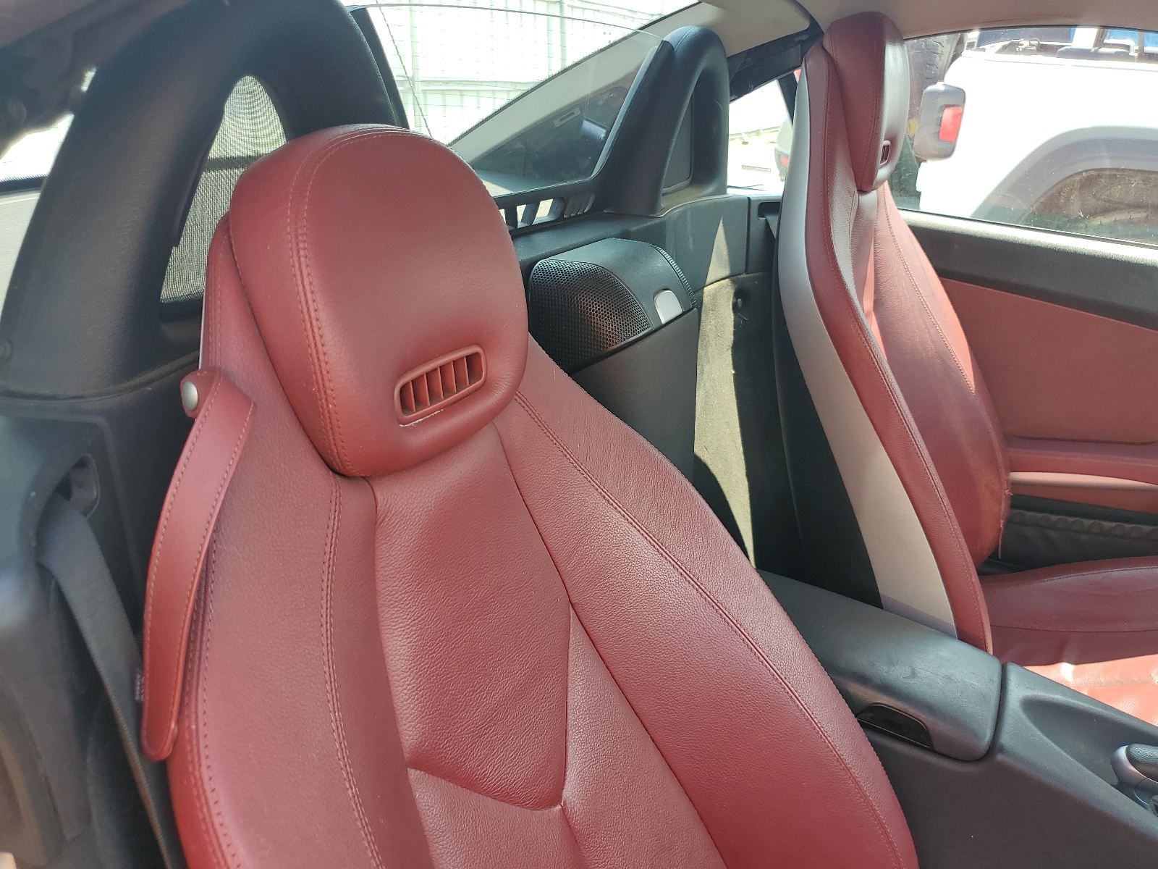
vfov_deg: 53.1
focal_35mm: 26
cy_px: 434
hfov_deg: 67.3
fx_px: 870
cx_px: 579
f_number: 1.5
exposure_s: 1/312
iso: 50
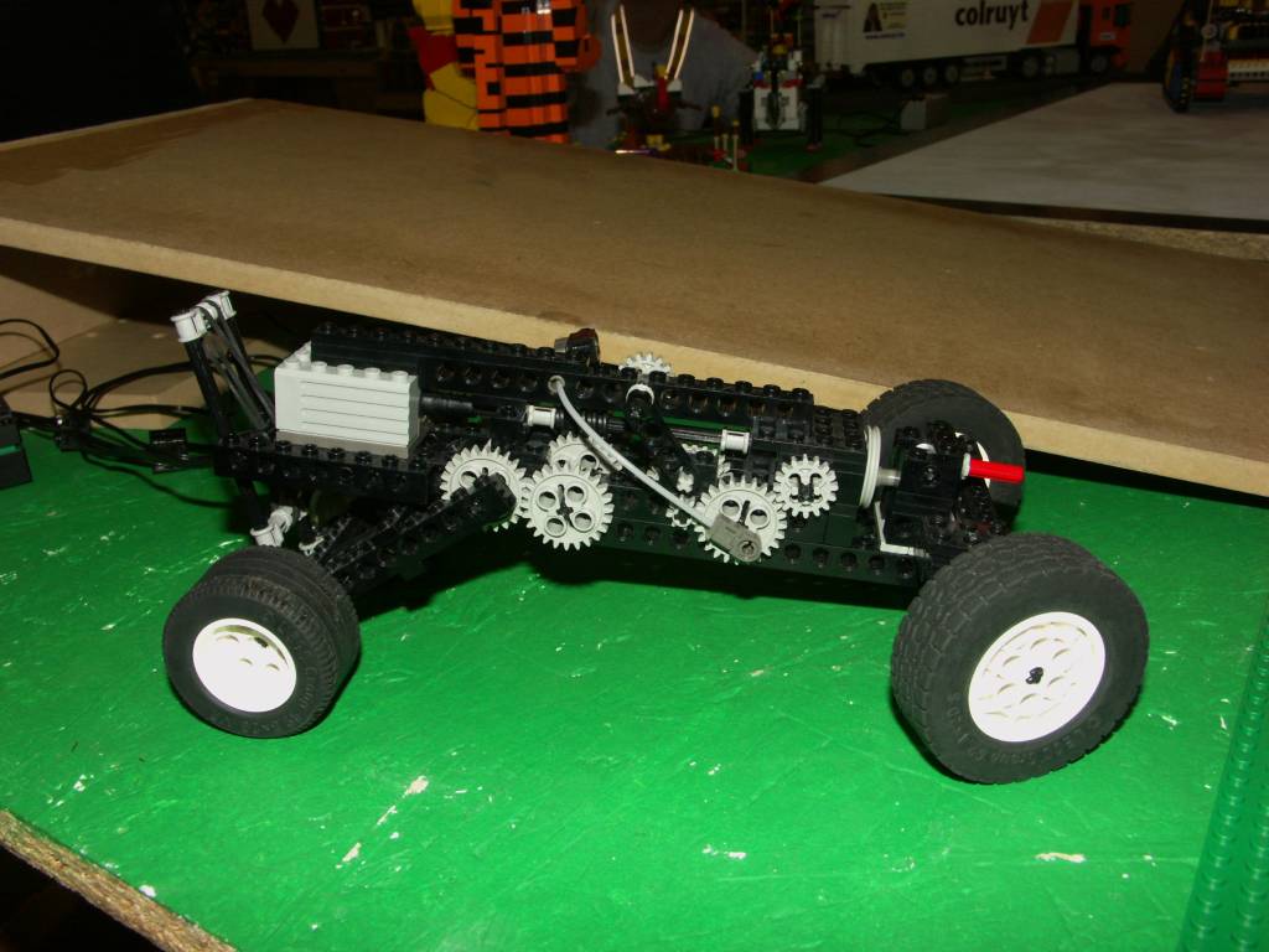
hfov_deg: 58.4
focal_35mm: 31
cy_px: 476
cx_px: 634
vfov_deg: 45.4
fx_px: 1136
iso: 200
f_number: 5.6
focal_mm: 8.05
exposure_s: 1/50
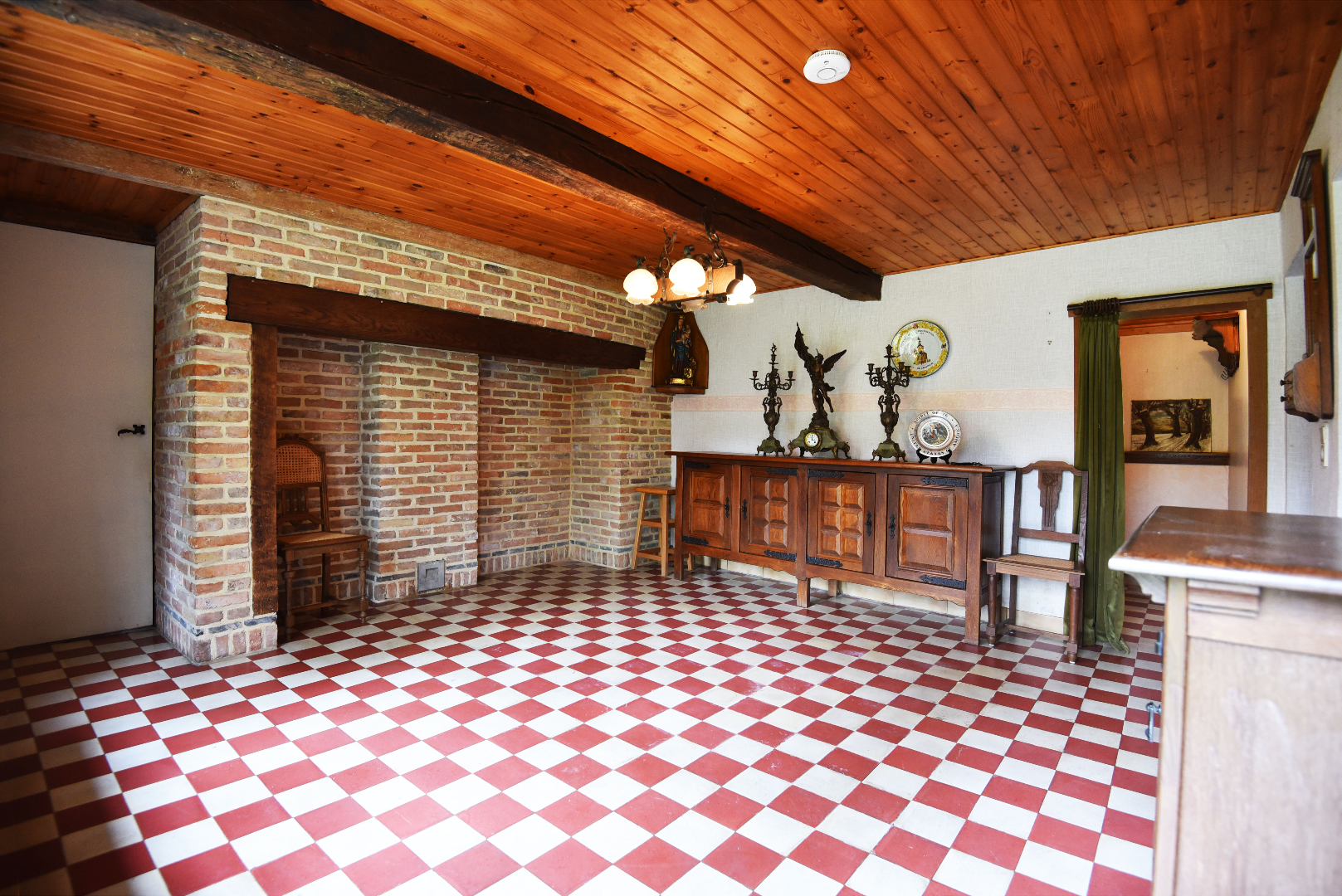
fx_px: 597
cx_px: 671
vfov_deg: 73.8
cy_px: 448
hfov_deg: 96.7
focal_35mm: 16
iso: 800
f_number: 4
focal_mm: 16
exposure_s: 1/60
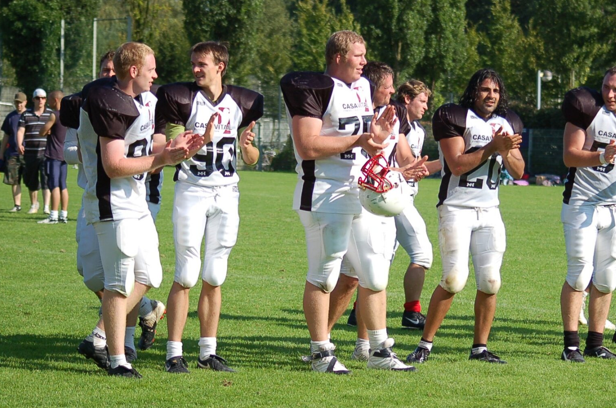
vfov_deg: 9.0
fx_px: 2596
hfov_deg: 13.5
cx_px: 441
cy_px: 171
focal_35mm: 152
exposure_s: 1/1250
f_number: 4.5
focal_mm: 70
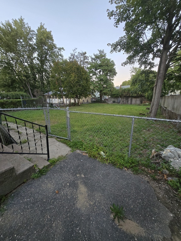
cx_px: 90
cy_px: 120
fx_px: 91
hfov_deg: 89.9
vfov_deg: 106.2
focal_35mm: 13
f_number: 2.2
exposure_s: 1/60
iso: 400
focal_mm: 1.7
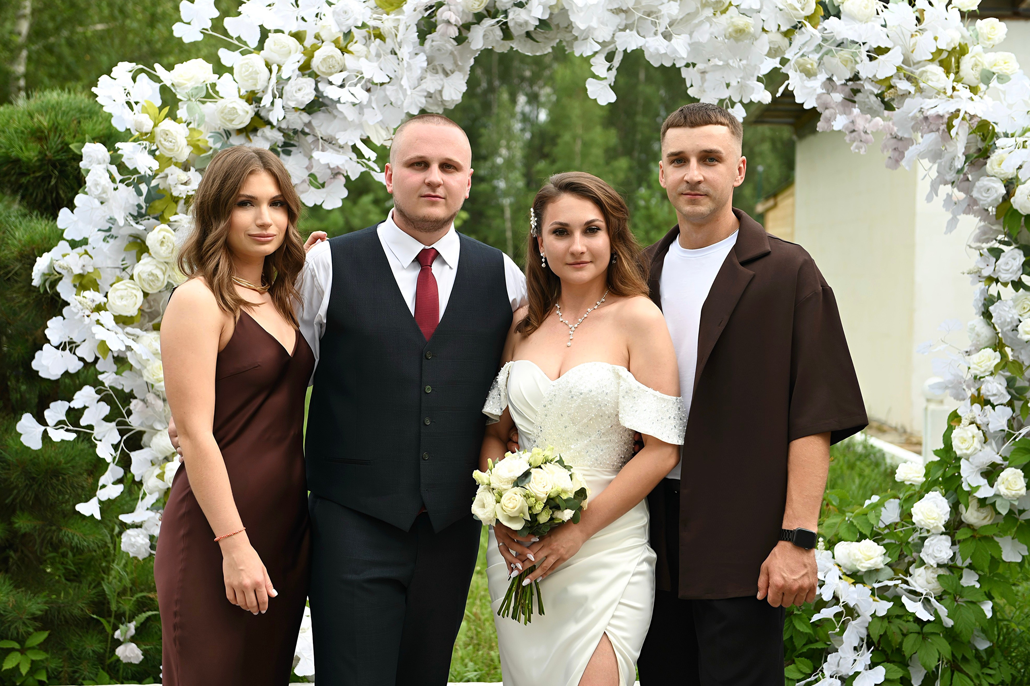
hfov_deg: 34.5
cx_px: 515
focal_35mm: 58
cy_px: 343
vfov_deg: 23.4
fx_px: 1659
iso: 220
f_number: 4
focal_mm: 58
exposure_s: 1/500
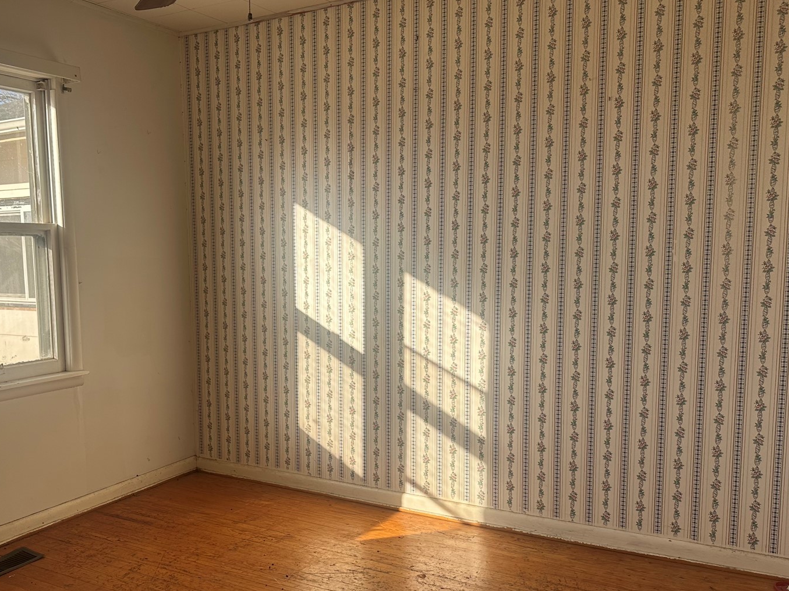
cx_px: 290
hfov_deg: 53.3
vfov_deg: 41.6
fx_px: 775
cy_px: 348
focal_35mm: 34
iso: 80
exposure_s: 1/1304
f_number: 1.78
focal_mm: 6.86
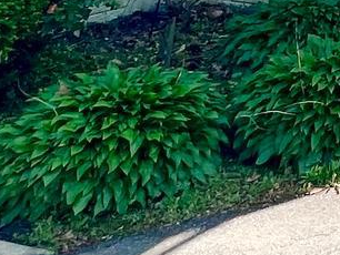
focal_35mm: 87
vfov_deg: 13.0
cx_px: 670
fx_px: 855
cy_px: -349
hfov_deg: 17.0
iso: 32
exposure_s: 1/732
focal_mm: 1.57
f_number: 1.8
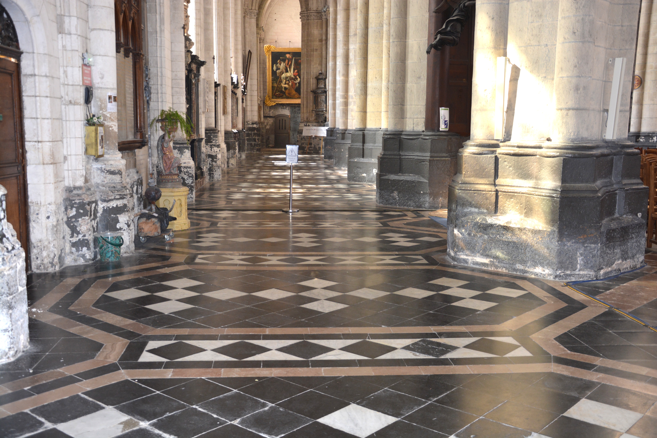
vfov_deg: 35.5
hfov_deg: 51.3
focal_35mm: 38
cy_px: 219
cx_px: 328
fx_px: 684
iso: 400
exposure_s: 1/100
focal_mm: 25
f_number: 4
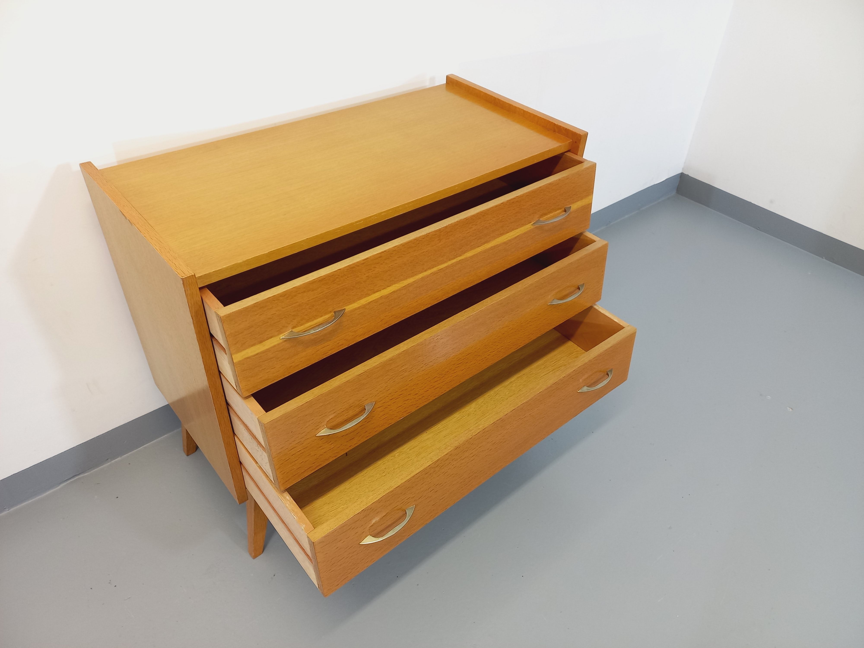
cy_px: 324
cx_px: 432
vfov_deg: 54.9
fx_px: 624
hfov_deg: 69.4
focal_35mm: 25
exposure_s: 1/49
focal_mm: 4.65
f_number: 1.8
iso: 250
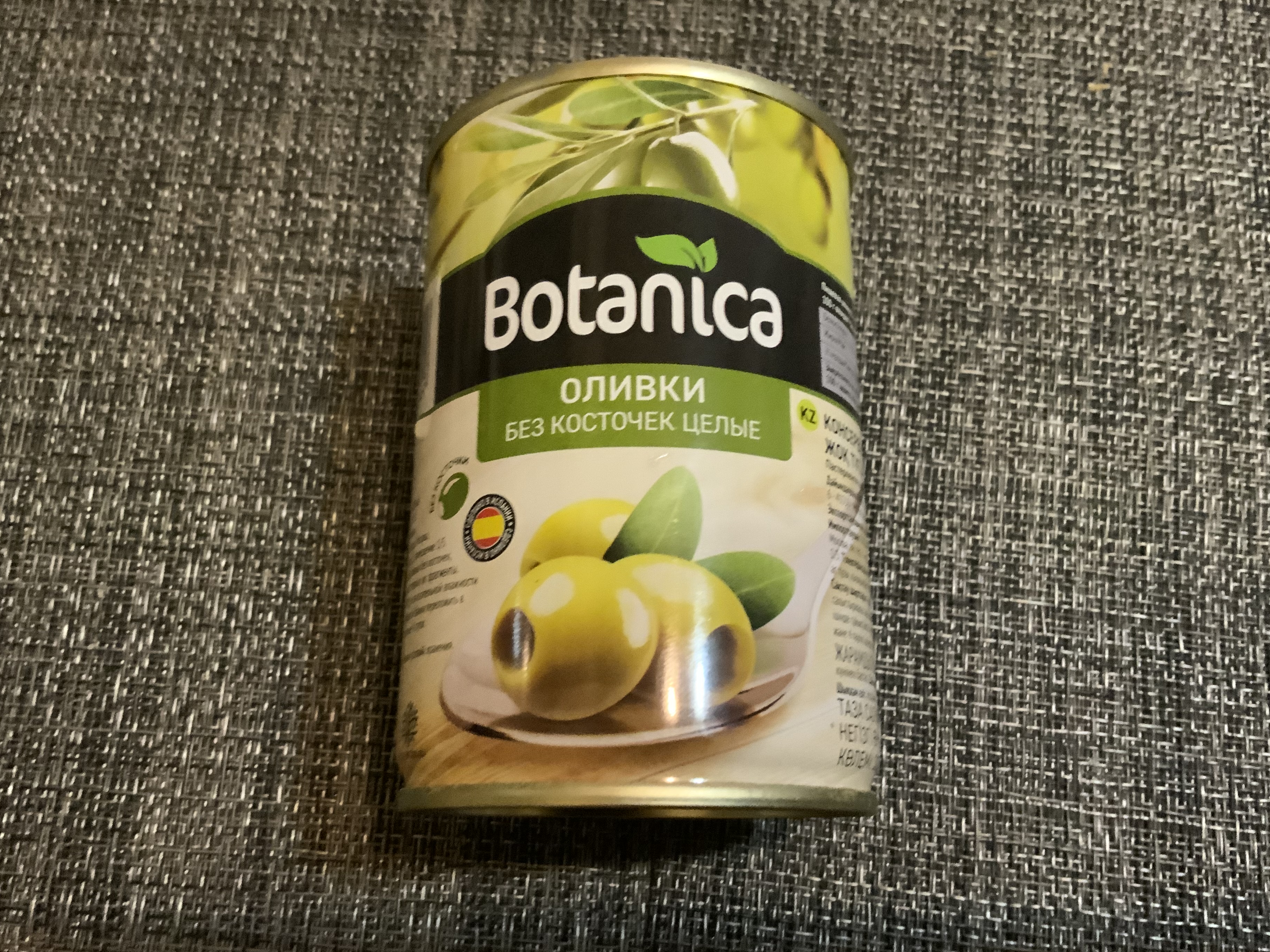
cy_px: 480
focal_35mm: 32
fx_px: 1174
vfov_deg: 44.2
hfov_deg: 56.8
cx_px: 615
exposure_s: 1/25
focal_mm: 3
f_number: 1.8
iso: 500
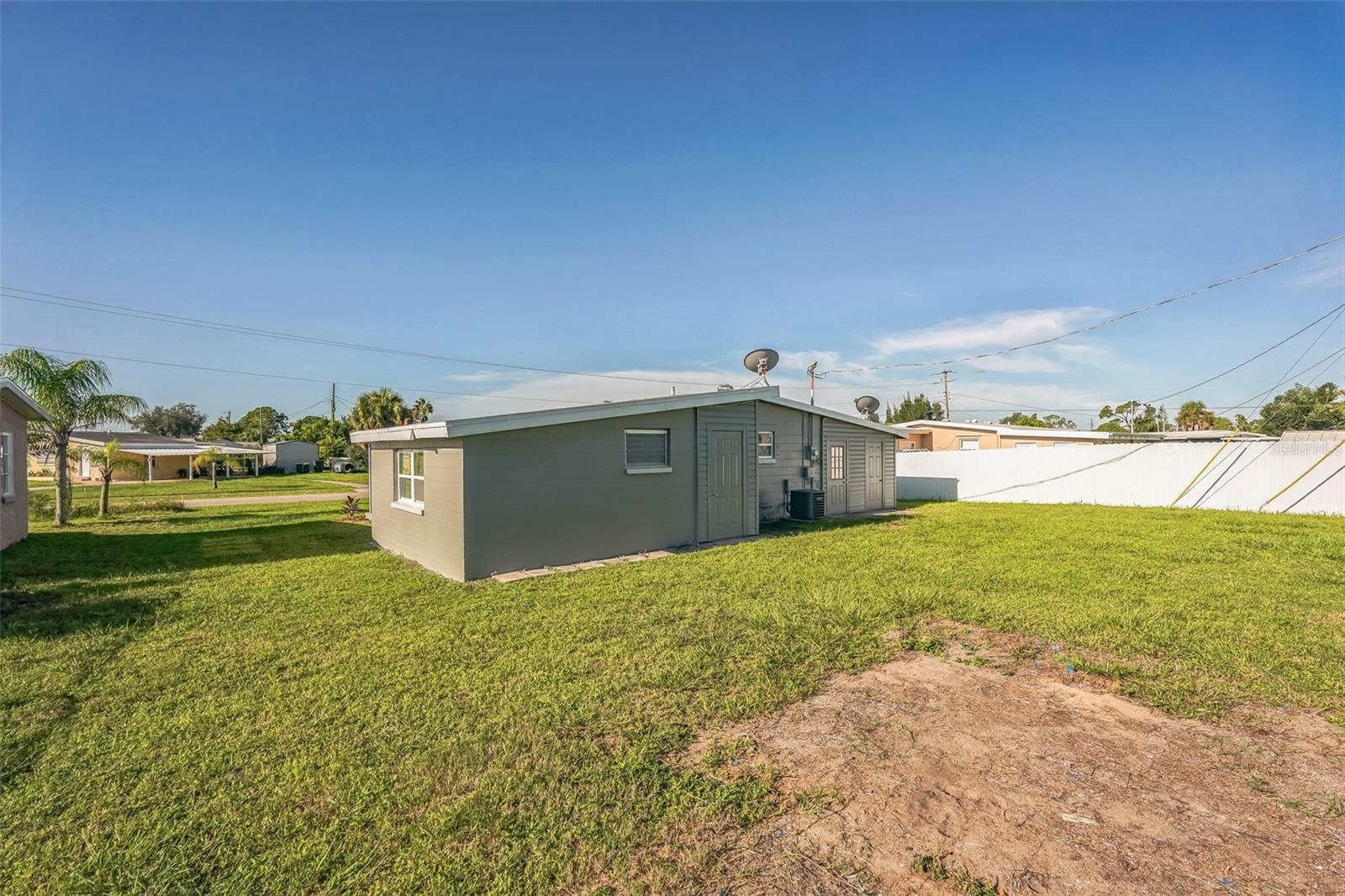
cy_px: 448
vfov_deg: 73.7
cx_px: 672
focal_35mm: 16
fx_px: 598
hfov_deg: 96.7
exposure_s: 1/1600
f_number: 8
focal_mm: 16
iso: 400
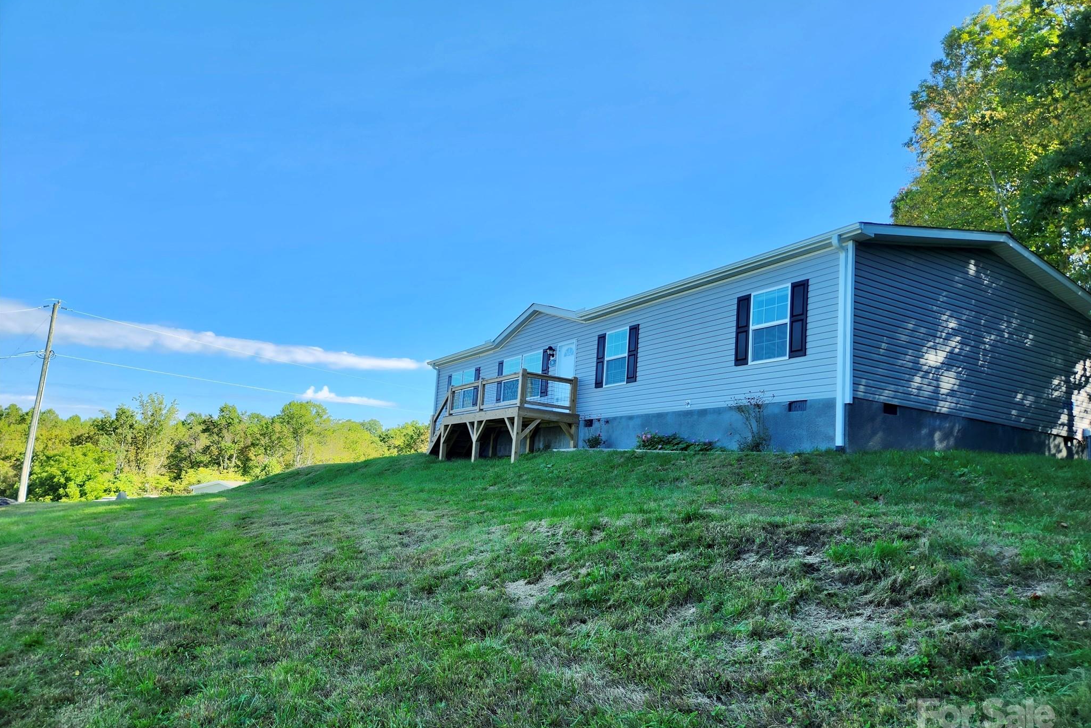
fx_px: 727
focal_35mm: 24
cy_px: 388
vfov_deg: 53.1
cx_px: 546
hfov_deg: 73.7
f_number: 1.8
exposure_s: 1/533
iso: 20
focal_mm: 5.4
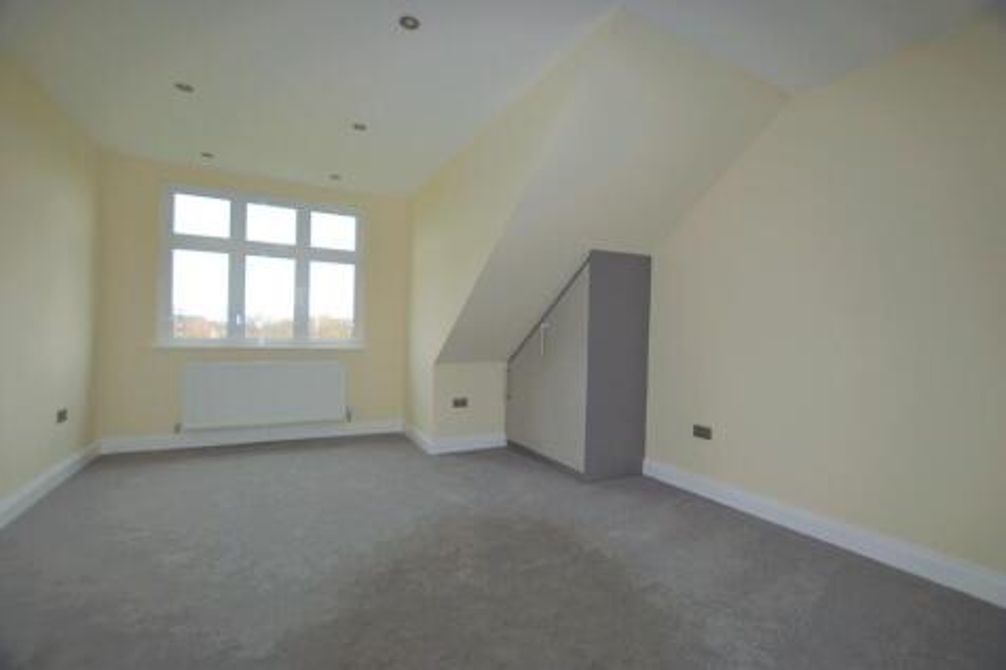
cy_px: 335
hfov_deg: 100.4
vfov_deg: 77.3
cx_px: 503
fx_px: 419
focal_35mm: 15
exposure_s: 1/60
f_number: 3.5
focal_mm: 10
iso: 400
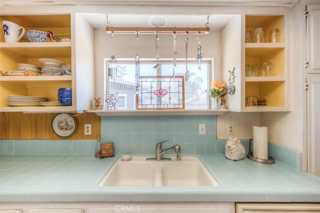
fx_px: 124
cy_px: 106
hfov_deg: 104.2
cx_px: 160
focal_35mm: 14
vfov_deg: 81.2
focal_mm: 14
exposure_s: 1/125
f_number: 5.6
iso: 200
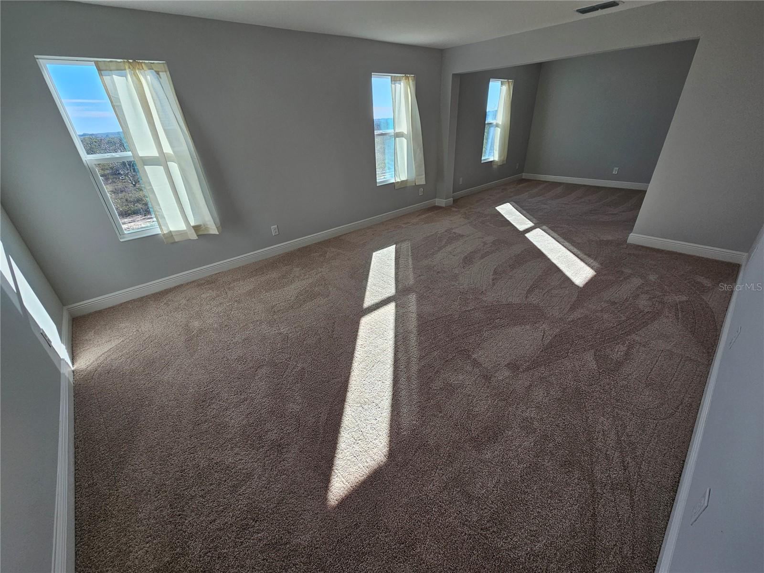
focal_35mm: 13
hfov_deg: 106.2
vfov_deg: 89.9
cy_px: 286
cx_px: 382
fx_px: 287
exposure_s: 1/263
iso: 50
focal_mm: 2.2
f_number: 2.2
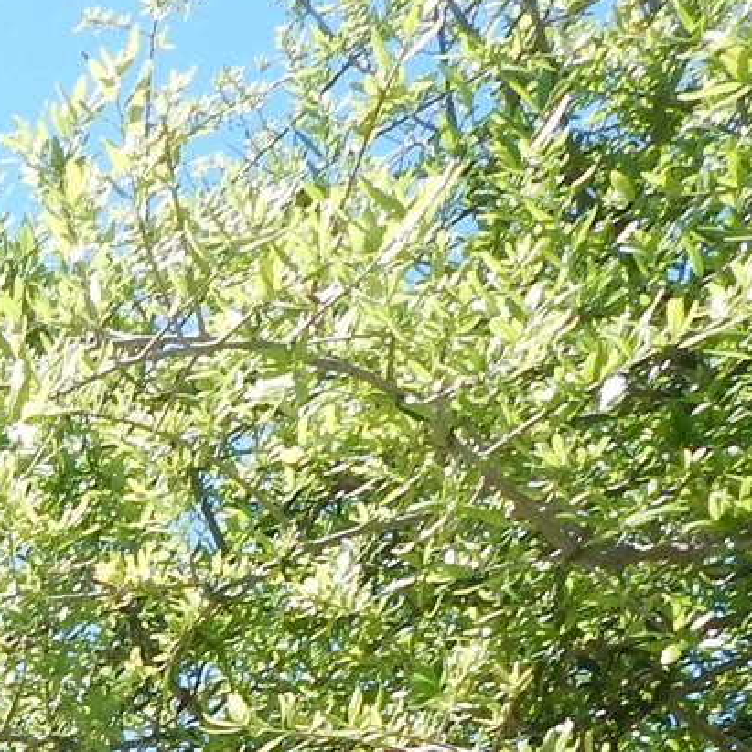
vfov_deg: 15.3
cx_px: -670
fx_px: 2384
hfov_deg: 15.1
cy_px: 1383
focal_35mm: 97
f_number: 3
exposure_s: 1/1250
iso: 125
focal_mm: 4
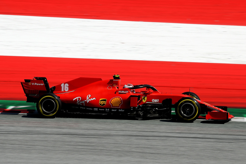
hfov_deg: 10.3
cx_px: 123
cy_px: 82
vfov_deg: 6.9
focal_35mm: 200
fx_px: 1366
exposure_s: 1/500
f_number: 14
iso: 320
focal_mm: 200
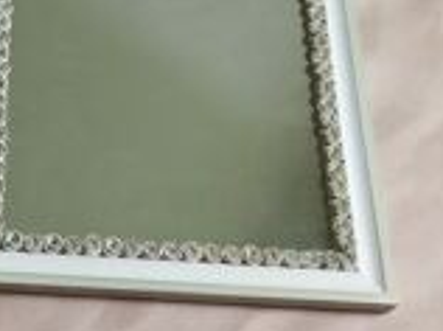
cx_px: 59
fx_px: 1009
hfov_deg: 24.2
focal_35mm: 79
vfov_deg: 18.6
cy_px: 180
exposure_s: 1/25
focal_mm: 3.81
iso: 1600
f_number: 2.2
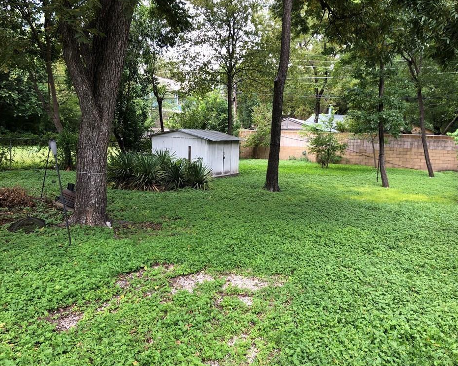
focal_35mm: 30
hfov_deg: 58.7
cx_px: 241
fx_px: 407
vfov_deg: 48.5
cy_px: 182
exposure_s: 1/155
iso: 20
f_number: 1.8
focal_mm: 4
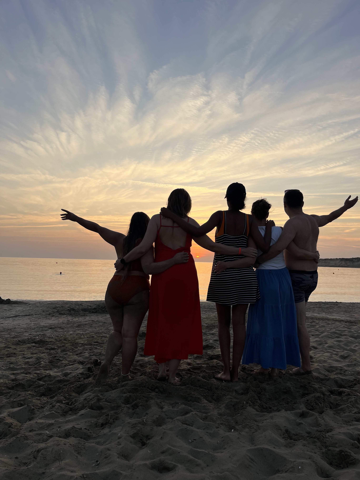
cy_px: 240
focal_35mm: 26
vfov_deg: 67.3
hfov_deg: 53.1
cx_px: 180
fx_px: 361
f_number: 1.6
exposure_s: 1/928
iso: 50
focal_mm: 5.1
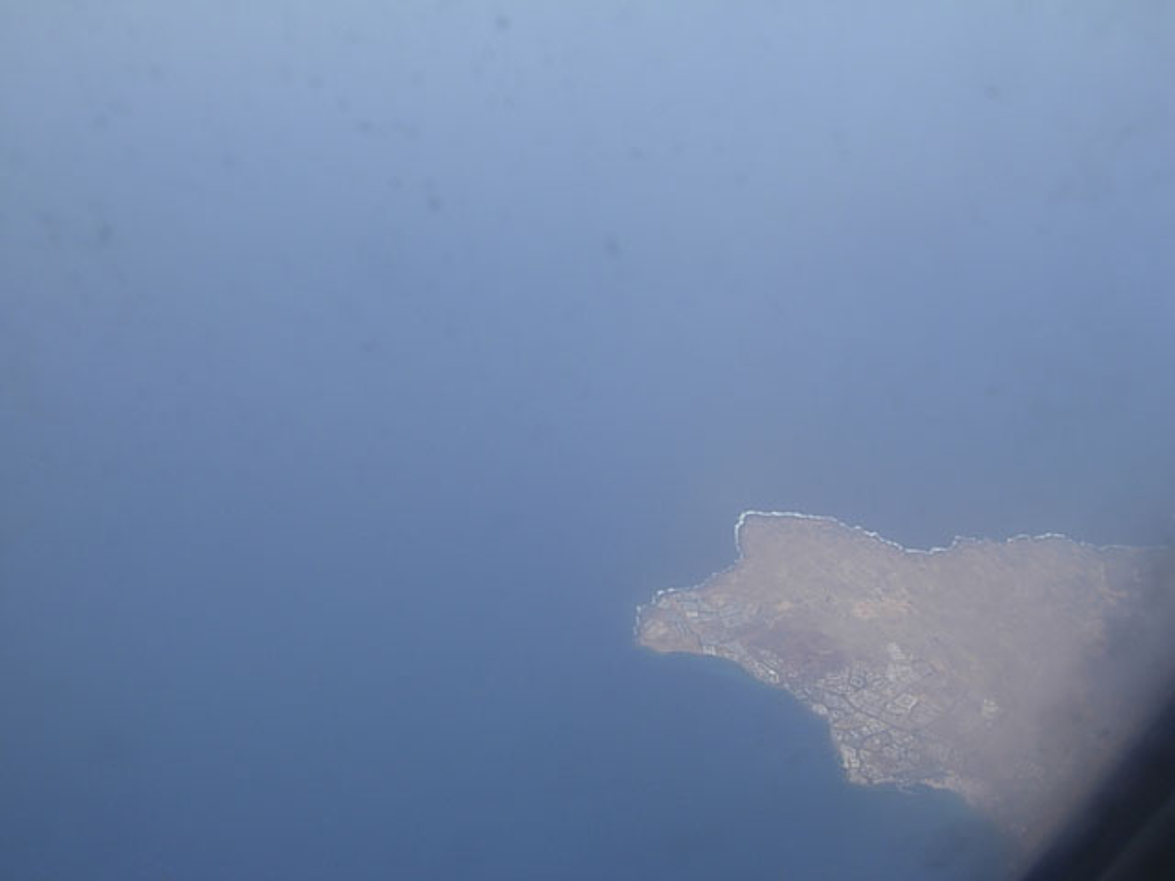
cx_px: 588
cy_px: 440
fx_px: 1222
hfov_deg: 51.4
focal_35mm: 36
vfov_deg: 39.7
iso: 50
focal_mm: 7.5
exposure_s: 1/313
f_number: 6.1
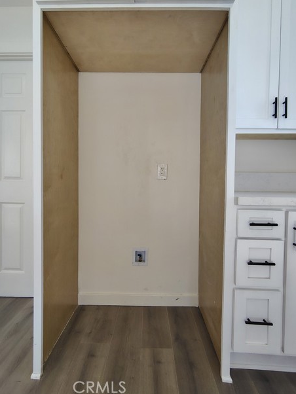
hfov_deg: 74.8
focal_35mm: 17
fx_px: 194
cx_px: 145
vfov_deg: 90.9
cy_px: 187
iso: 124
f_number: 2.2
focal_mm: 2.13
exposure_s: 1/120
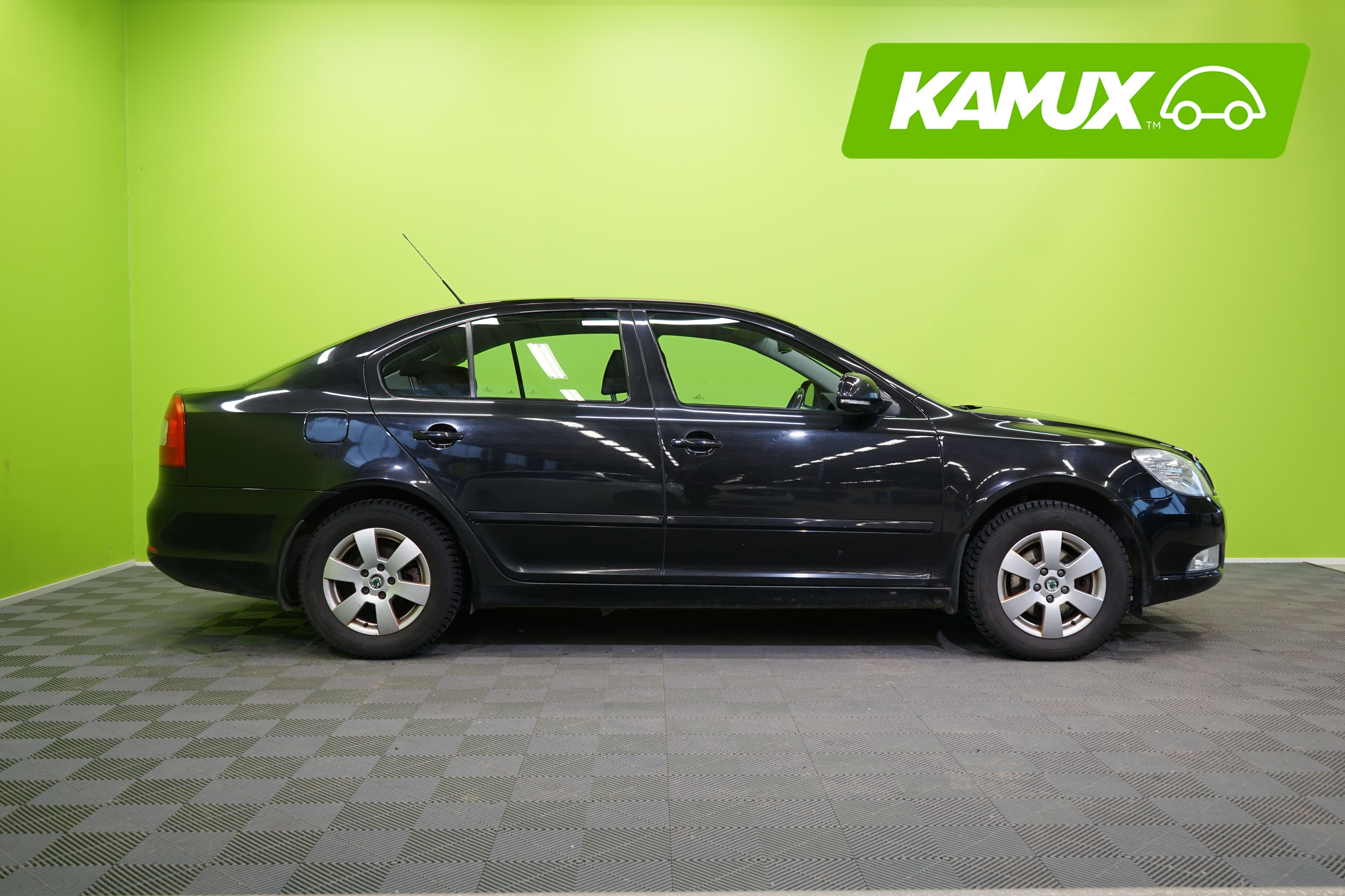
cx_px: 672
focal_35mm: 32
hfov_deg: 58.7
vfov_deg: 41.1
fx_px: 1195
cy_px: 448
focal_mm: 32
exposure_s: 1/30
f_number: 5
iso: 500
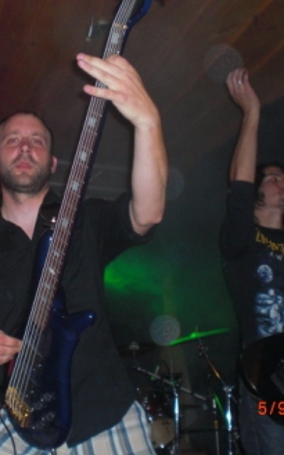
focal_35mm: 55
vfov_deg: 36.9
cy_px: 223
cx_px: 64
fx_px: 681
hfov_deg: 23.3
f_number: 3.1
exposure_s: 1/60
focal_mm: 6.3
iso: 200
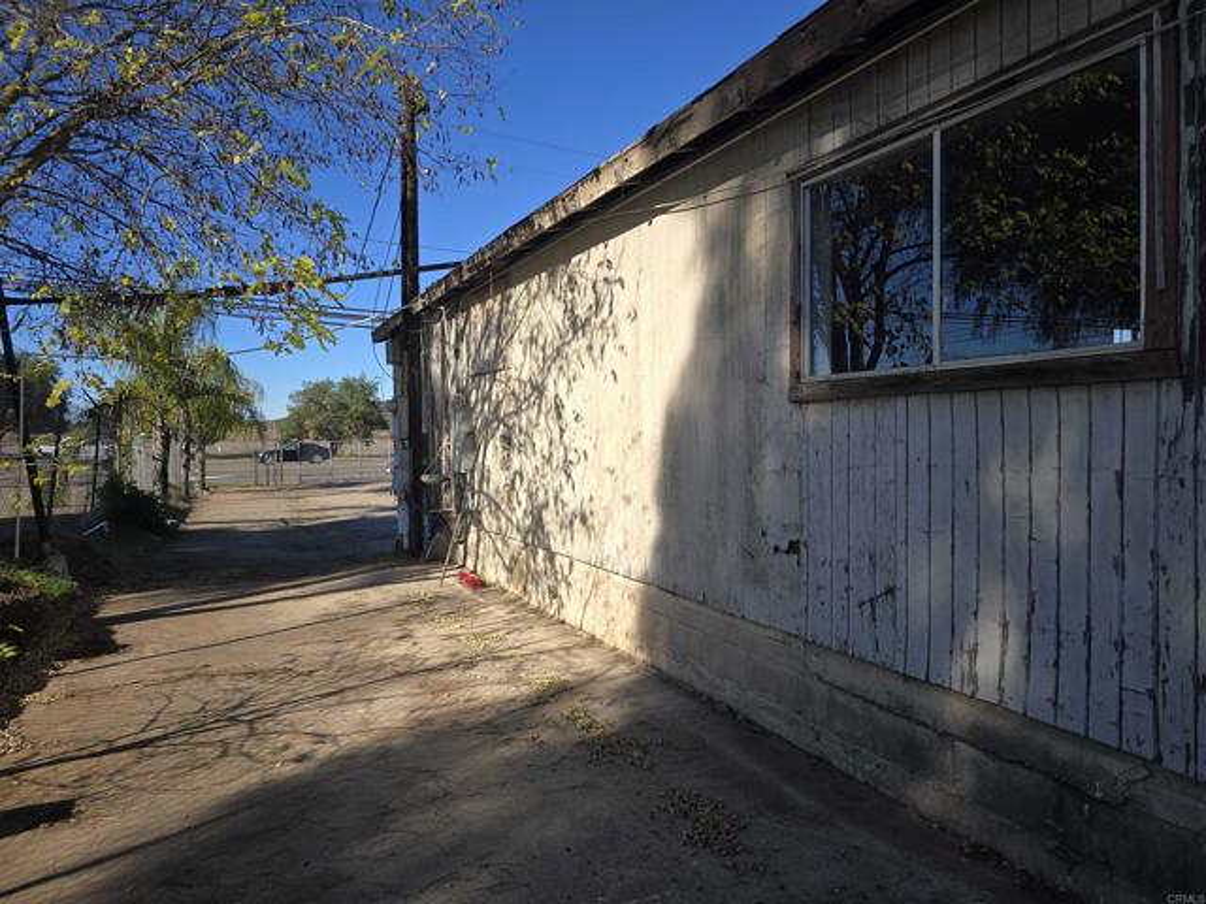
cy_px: 452
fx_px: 801
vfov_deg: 58.9
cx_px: 603
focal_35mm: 23
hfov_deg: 73.9
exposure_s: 1/565
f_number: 1.7
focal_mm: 6.3
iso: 12
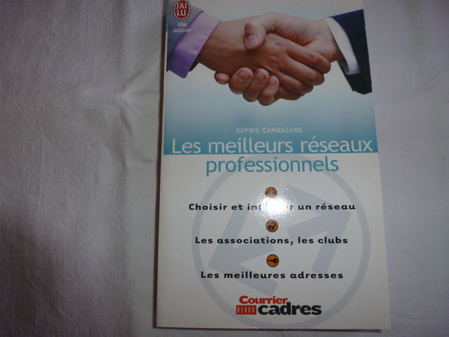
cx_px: 224
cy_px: 168
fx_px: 311
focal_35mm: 24
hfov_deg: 71.6
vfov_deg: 56.8
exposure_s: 1/60
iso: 100
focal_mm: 4.3
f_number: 3.3
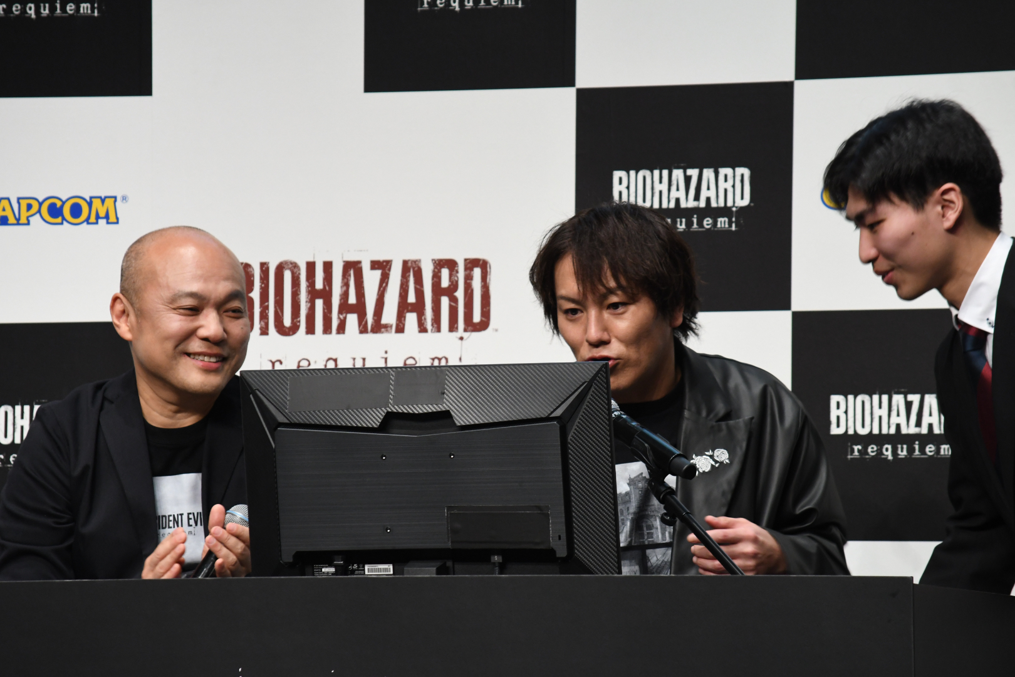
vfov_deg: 4.7
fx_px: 8246
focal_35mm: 292
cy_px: 338
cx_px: 508
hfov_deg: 7.0
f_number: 8
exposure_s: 1/50
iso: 1400
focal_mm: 195
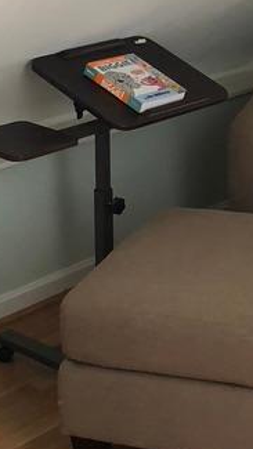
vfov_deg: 21.3
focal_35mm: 96
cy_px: -17
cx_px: 268
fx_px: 1144
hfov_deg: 12.4
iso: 40
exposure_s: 1/30
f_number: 1.8
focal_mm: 4
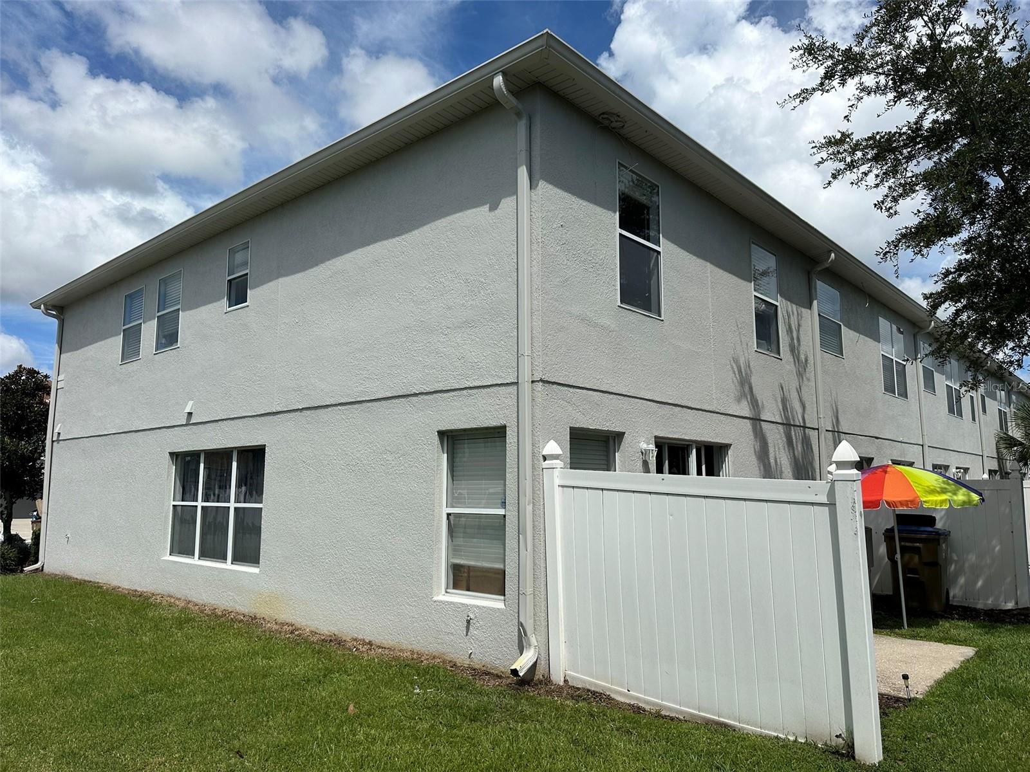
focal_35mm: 24
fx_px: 714
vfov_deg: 56.8
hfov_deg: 71.6
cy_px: 386
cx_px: 515
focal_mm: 6.86
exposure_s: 1/9709
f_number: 1.78
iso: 80
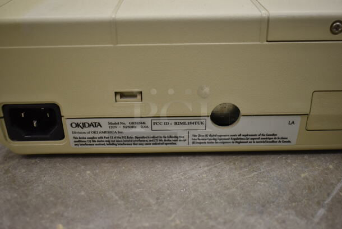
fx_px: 385
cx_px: 171
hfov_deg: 47.9
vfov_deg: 33.1
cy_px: 114
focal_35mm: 40
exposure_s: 1/40
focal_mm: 27
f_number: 4
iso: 640
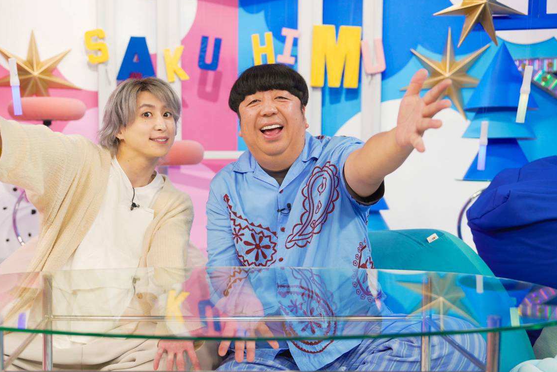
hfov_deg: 42.5
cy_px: 203
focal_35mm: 46
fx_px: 712
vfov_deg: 29.2
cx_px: 214
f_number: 2.8
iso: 400
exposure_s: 1/125
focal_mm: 37
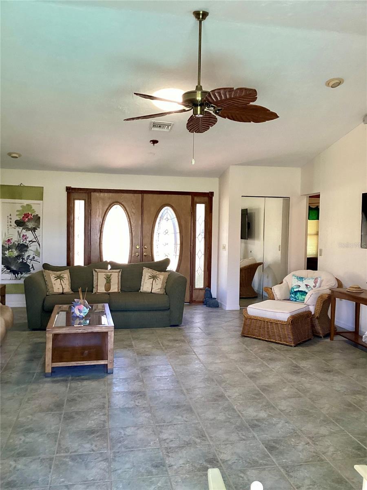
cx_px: 184
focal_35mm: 31
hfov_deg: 45.4
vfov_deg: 58.4
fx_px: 438
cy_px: 245
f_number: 2.4
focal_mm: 3.3
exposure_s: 1/60
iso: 160
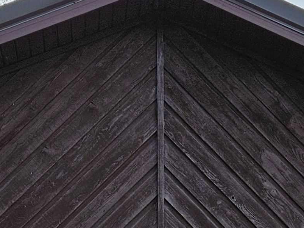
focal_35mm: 118
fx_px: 1036
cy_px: 452
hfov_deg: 16.7
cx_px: 174
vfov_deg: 11.4
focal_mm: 5.4
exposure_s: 1/180
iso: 40
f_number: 1.8
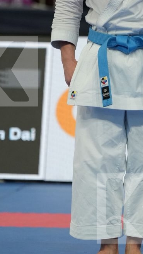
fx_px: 3338
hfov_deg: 2.5
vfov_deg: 4.4
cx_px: 133
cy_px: 71
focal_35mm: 495
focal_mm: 173
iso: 1600
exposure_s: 1/1000
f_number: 2.8
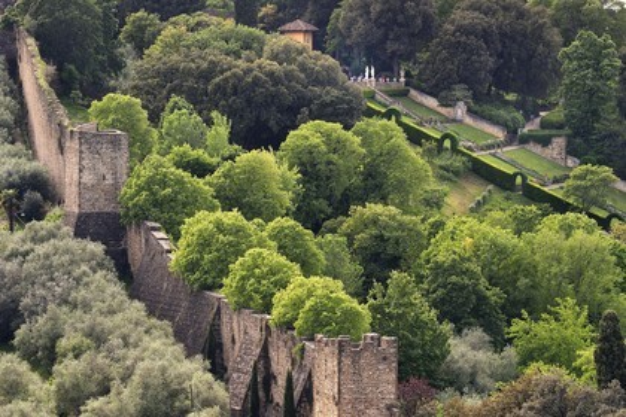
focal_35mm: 200
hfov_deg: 10.3
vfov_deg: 6.9
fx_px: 3478
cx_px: 313
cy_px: 208
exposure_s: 1/320
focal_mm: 200
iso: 200
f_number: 6.3
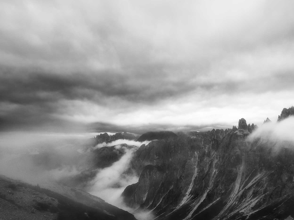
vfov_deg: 53.6
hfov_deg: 67.8
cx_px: 192
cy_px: 150
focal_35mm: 25
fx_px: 212
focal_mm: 9
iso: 200
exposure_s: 1/800
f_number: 6.3
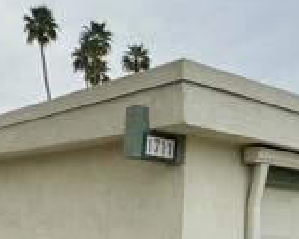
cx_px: 96
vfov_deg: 27.3
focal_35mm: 55
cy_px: 167
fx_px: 486
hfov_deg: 33.8
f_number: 2.2
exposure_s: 1/2415
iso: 50
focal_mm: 2.22
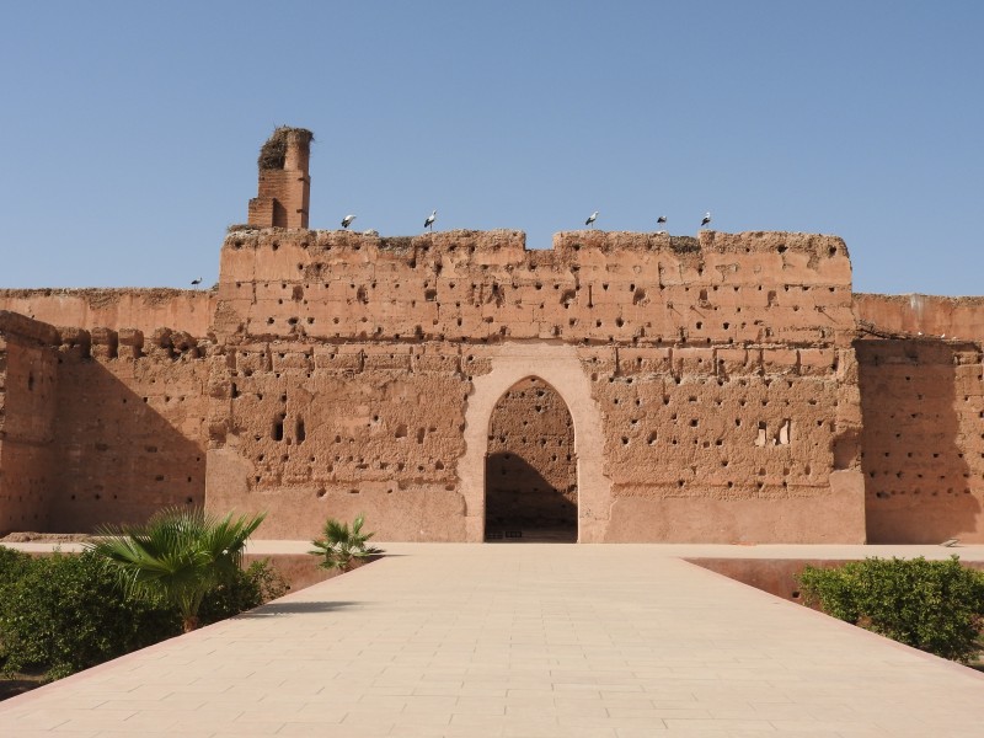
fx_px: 1137
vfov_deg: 36.0
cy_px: 369
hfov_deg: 46.8
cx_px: 492
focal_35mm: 40
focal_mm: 7.2
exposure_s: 1/1600
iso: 100
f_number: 3.8
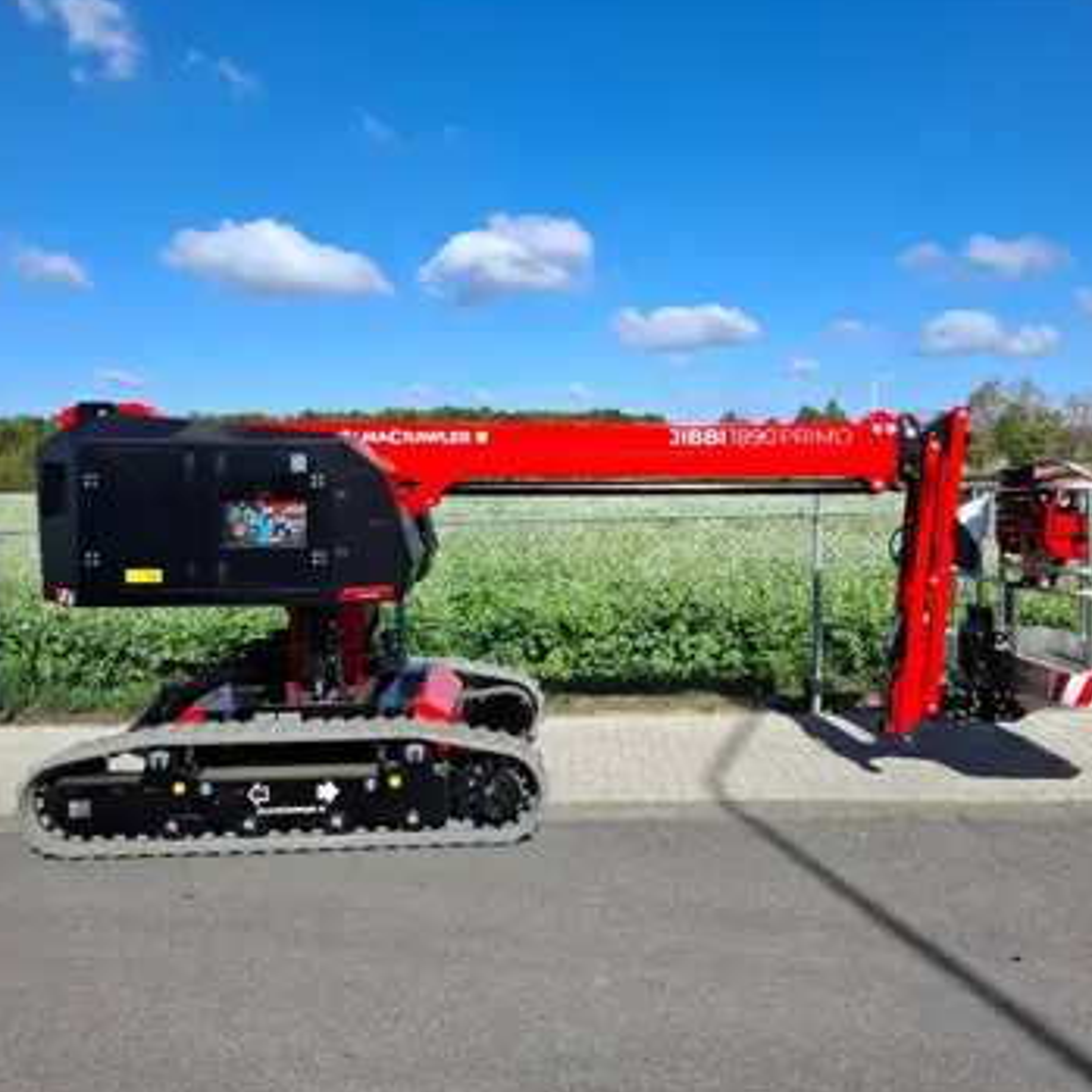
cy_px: 544
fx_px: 999
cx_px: 569
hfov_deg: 57.3
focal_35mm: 28
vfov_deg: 57.3
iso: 50
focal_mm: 5.54
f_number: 1.8
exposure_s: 1/1838
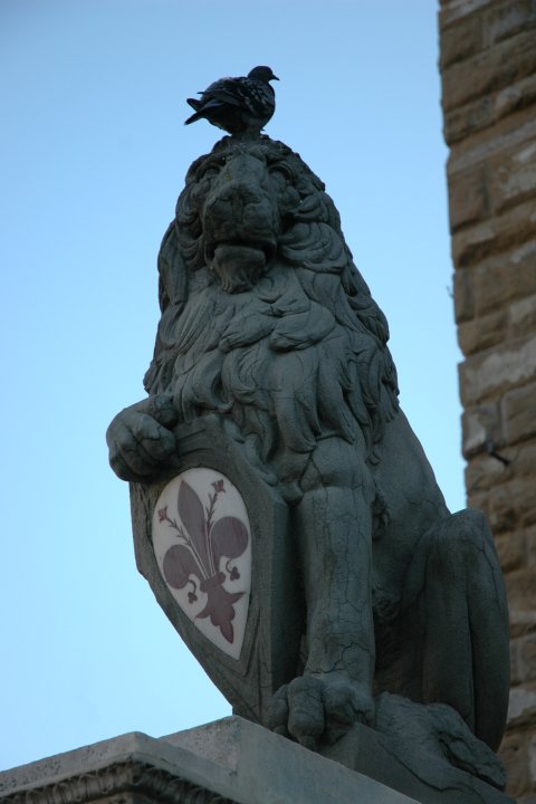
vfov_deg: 21.9
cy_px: 402
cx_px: 268
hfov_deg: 14.7
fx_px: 2077
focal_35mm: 93
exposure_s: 1/500
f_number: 4.5
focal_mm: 62
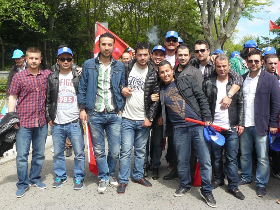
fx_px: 291
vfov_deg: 39.7
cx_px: 140
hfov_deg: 51.4
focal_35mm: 36
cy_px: 105
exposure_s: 1/200
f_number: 5.6
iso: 100
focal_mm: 6
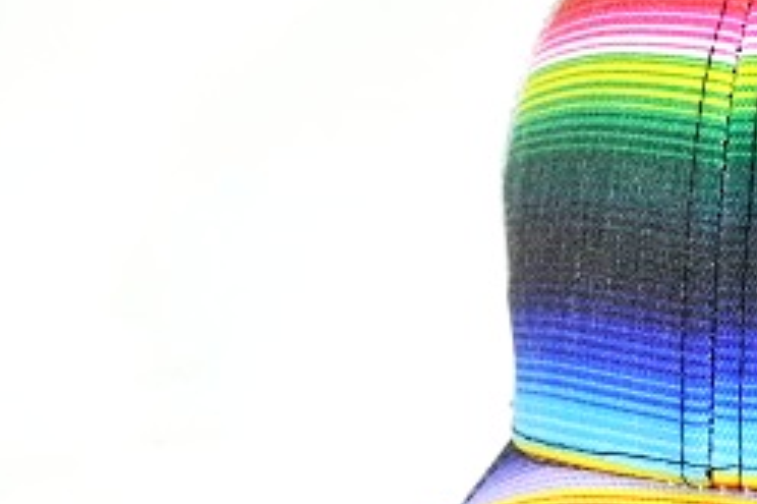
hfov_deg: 17.8
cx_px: 910
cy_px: 312
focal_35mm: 109
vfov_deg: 12.5
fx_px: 2290
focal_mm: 28
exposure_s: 1/160
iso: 200
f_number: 6.3
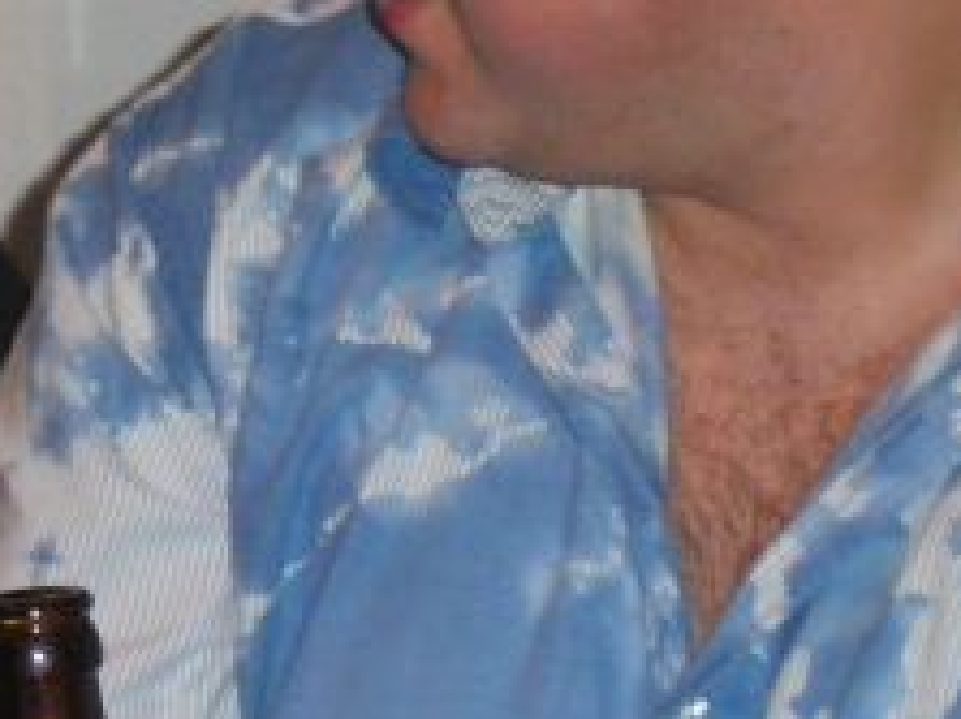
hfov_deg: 12.7
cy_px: -86
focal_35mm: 151
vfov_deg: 9.7
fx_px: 4190
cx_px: -284
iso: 400
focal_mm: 7.5
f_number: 4
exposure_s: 1/50
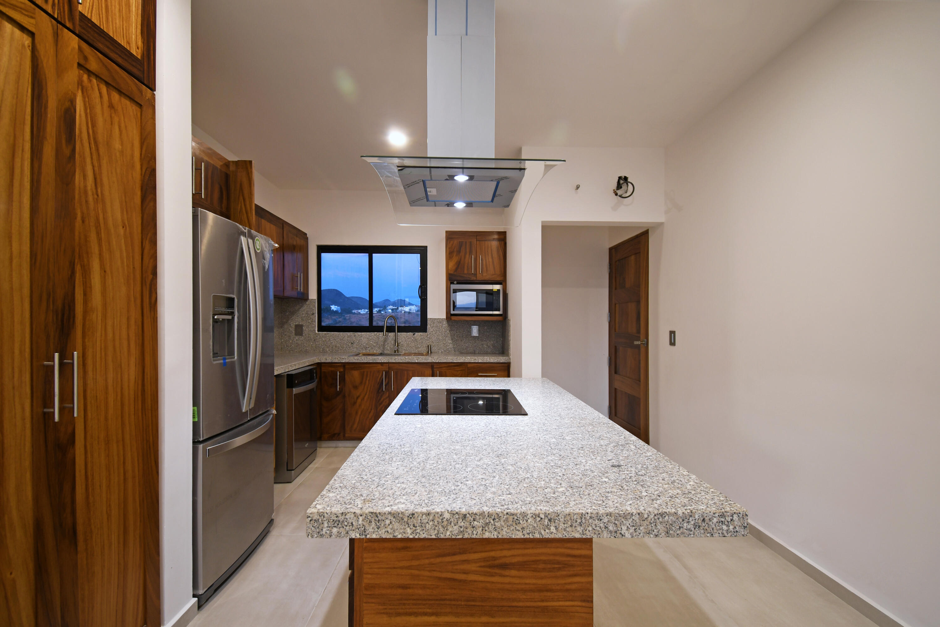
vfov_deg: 77.3
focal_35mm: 15
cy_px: 314
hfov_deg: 100.4
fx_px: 392
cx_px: 470
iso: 200
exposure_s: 1/10
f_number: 4.5
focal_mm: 10
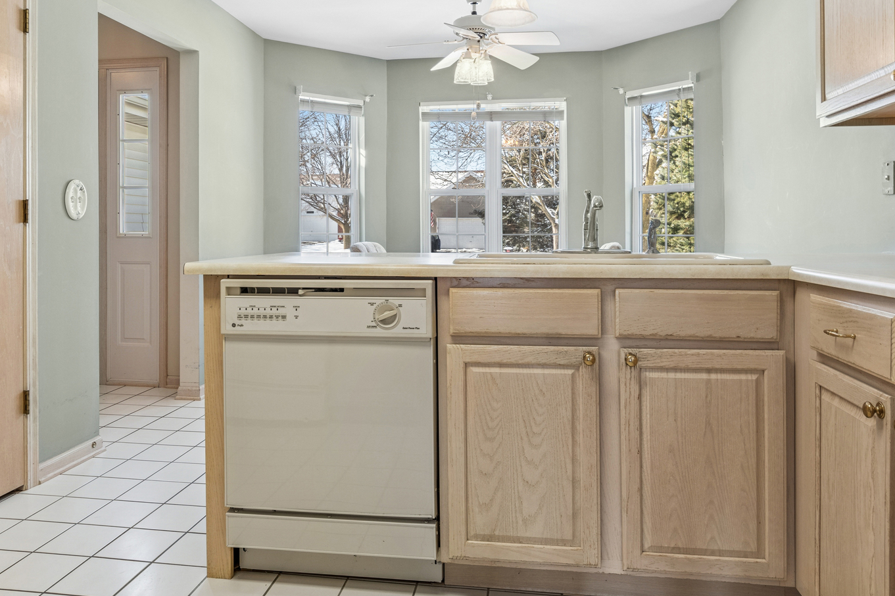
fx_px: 621
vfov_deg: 51.1
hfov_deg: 71.3
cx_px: 404
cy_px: 258
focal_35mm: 25
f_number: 8
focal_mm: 14
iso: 320
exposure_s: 1/25
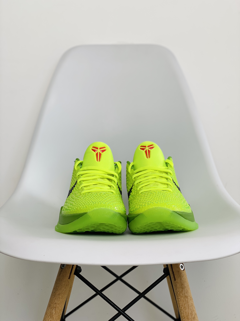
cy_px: 160
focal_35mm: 52
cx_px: 120
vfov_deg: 36.8
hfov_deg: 28.0
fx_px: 481
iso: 20
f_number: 2
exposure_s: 1/171
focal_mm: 6
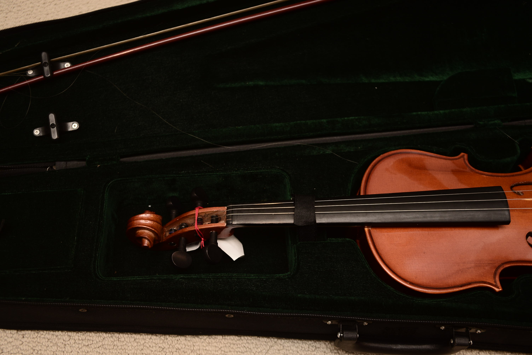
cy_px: 178
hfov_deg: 46.4
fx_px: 621
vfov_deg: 31.9
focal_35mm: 42
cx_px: 266
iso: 1250
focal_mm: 42
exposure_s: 1/100
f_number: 4.5
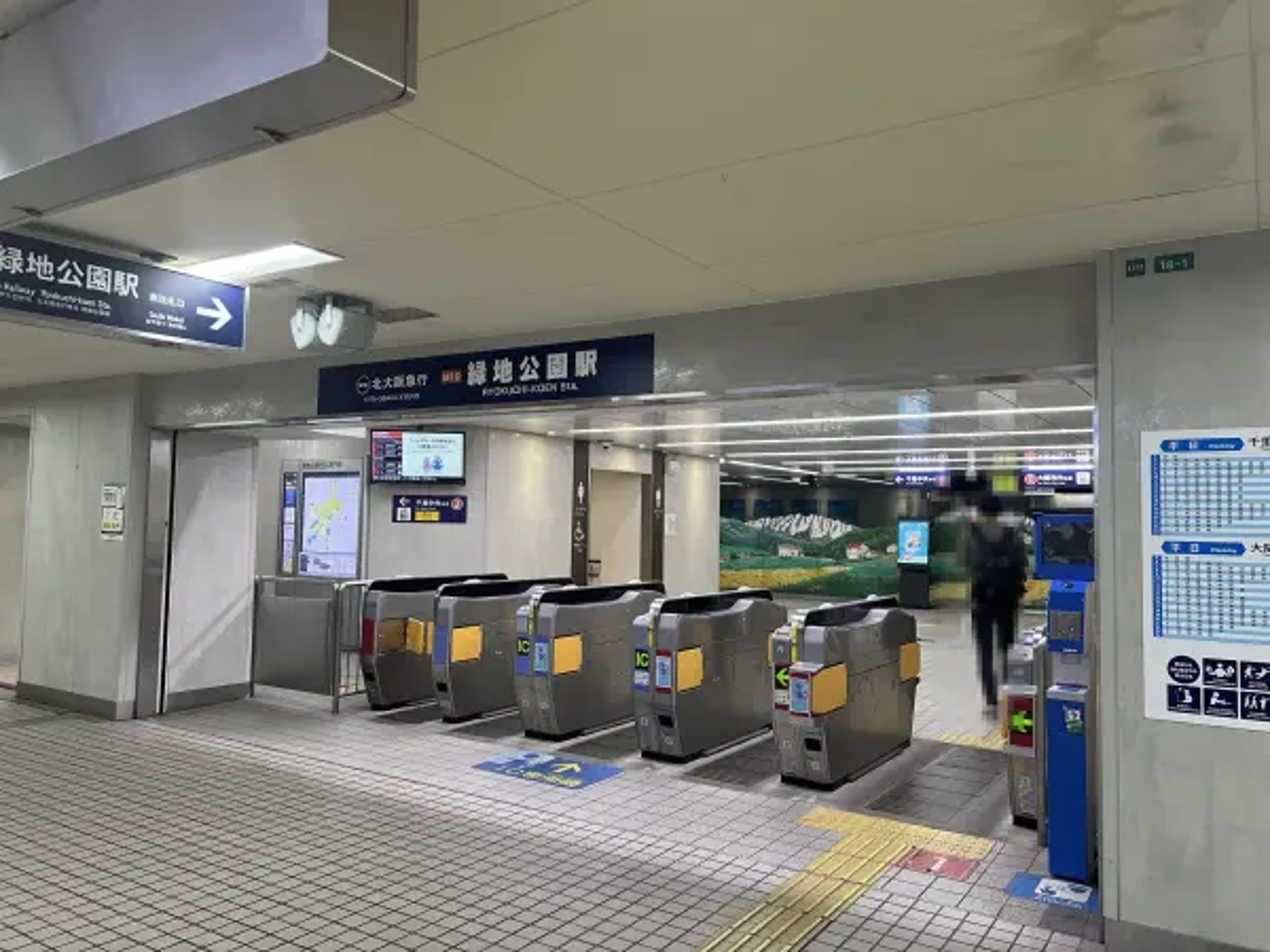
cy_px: 476
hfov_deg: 67.3
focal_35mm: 26
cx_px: 635
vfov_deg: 53.1
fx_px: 954
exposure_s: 1/120
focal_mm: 5.7
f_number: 1.5
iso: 80
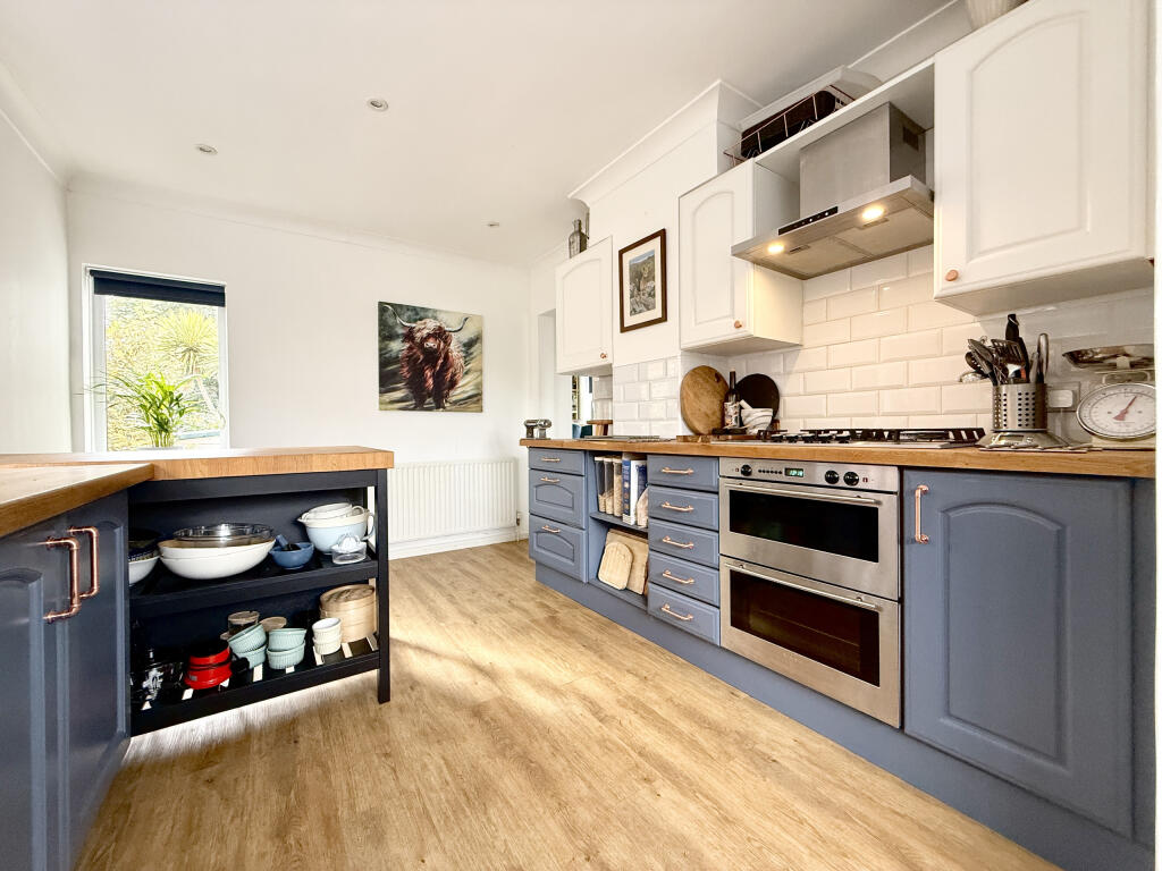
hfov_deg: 102.1
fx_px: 470
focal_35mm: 14
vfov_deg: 85.7
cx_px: 581
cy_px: 436
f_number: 2.2
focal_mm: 2.22
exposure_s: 1/99
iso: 250
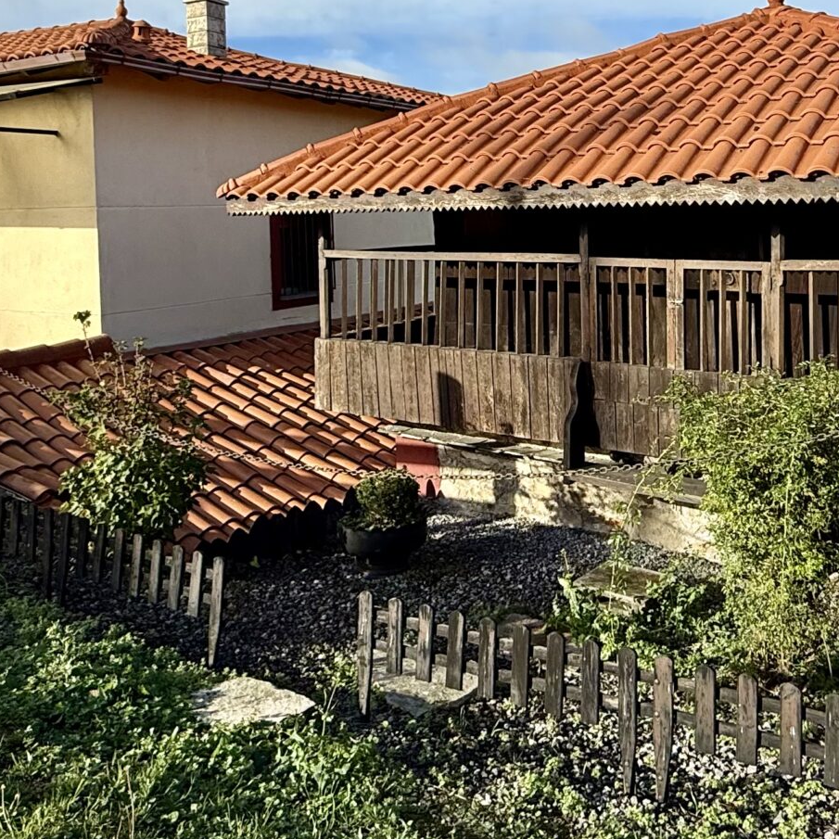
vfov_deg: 45.8
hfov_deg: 46.6
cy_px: 228
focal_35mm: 35
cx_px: 543
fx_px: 960
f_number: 2.2
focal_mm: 2.22
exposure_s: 1/1572
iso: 50
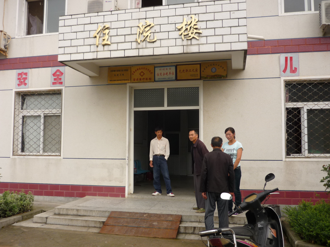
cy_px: 124
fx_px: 315
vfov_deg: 42.9
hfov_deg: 55.4
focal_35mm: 33
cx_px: 165
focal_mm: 5.5
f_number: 2.8
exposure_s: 1/640
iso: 100
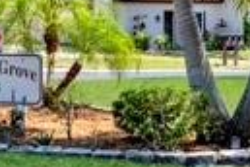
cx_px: -153
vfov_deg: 9.8
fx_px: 972
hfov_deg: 13.6
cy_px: 26
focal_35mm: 140
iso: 250
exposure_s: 1/800
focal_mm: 30
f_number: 6.3
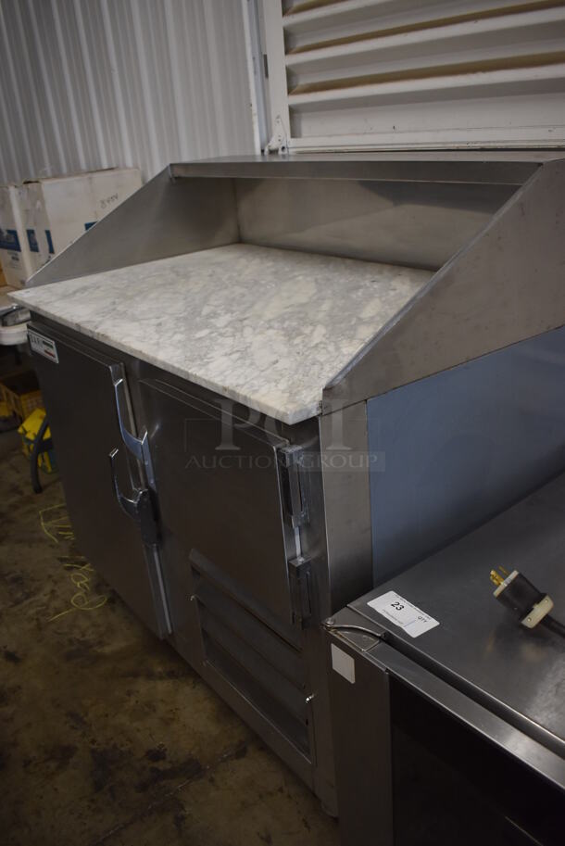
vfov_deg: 61.9
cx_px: 282
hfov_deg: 43.7
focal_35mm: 30
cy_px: 423
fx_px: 705
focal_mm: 20
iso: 1000
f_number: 3.8
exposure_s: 1/125
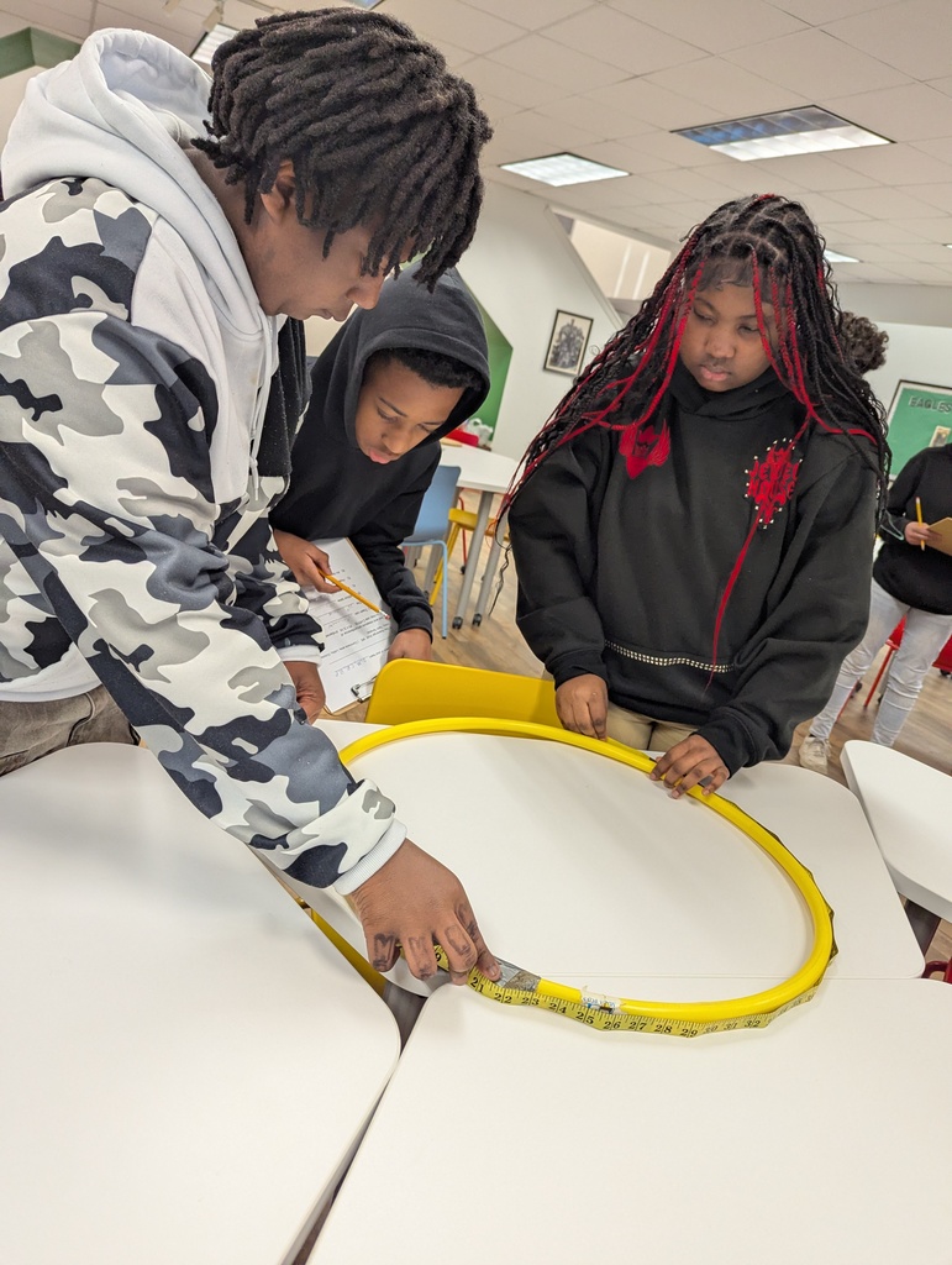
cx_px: 476
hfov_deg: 56.9
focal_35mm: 24
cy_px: 632
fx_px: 878
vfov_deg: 71.5
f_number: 1.85
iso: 357
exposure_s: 1/120
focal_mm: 6.81
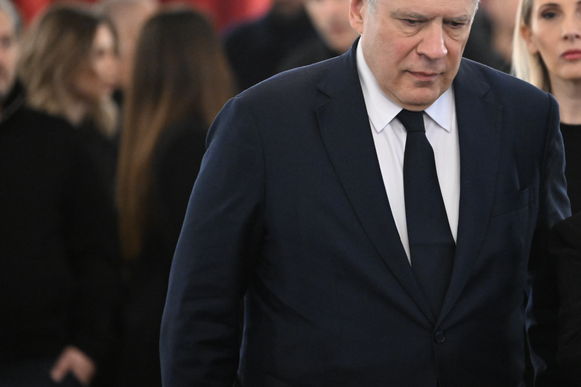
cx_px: 470
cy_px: 165
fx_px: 5373
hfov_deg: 6.2
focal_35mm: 333
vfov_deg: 4.1
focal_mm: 200
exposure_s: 1/160
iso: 6400
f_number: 3.2
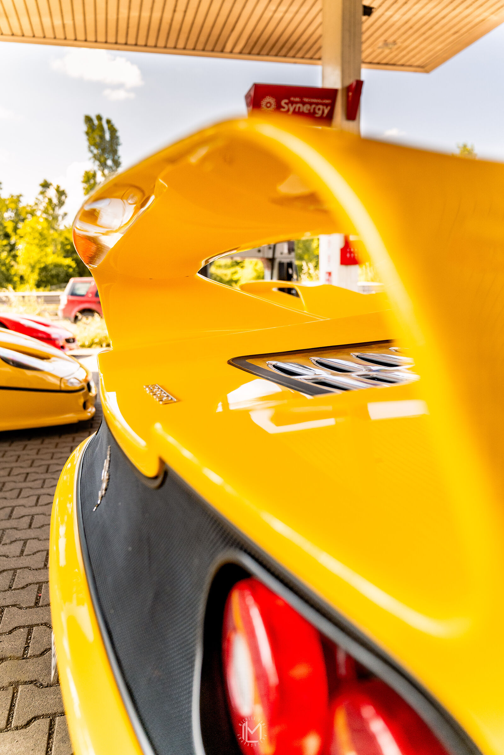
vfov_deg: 65.5
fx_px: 588
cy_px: 378
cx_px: 252
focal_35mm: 28
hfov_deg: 46.4
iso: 640
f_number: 2.8
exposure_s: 1/1000
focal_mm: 28
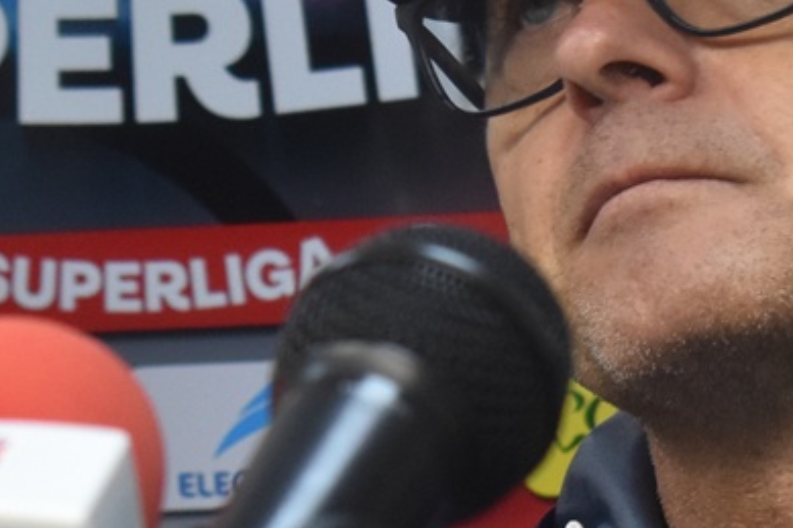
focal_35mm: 326
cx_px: 781
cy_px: 440
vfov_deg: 4.2
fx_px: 7177
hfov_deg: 6.3
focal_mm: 55
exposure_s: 1/125
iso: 1400
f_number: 5.6
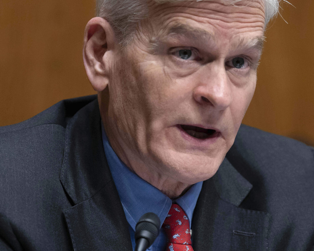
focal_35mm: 302
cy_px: 78
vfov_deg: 5.1
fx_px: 2806
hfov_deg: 6.4
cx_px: 226
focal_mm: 182
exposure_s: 1/320
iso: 2000
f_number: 3.2
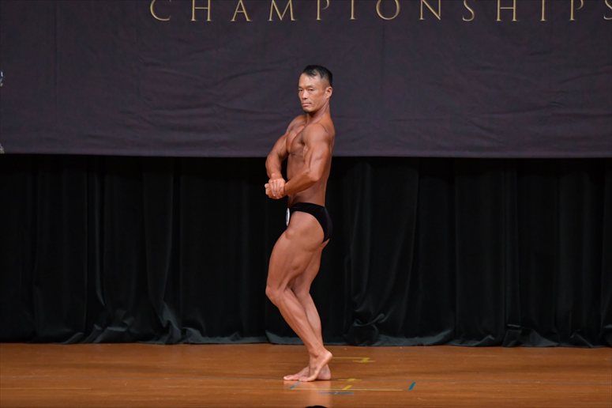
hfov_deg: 7.6
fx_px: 4588
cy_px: 204
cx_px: 306
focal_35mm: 270
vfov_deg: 5.1
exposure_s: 1/400
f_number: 5.6
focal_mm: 180
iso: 4000
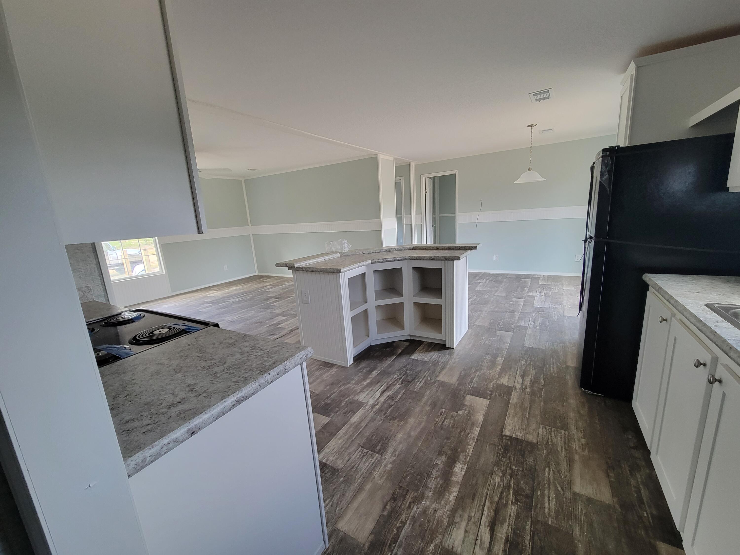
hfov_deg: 106.2
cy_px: 278
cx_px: 370
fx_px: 278
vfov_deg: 89.9
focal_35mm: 13
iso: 250
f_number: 2.2
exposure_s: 1/60
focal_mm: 2.2
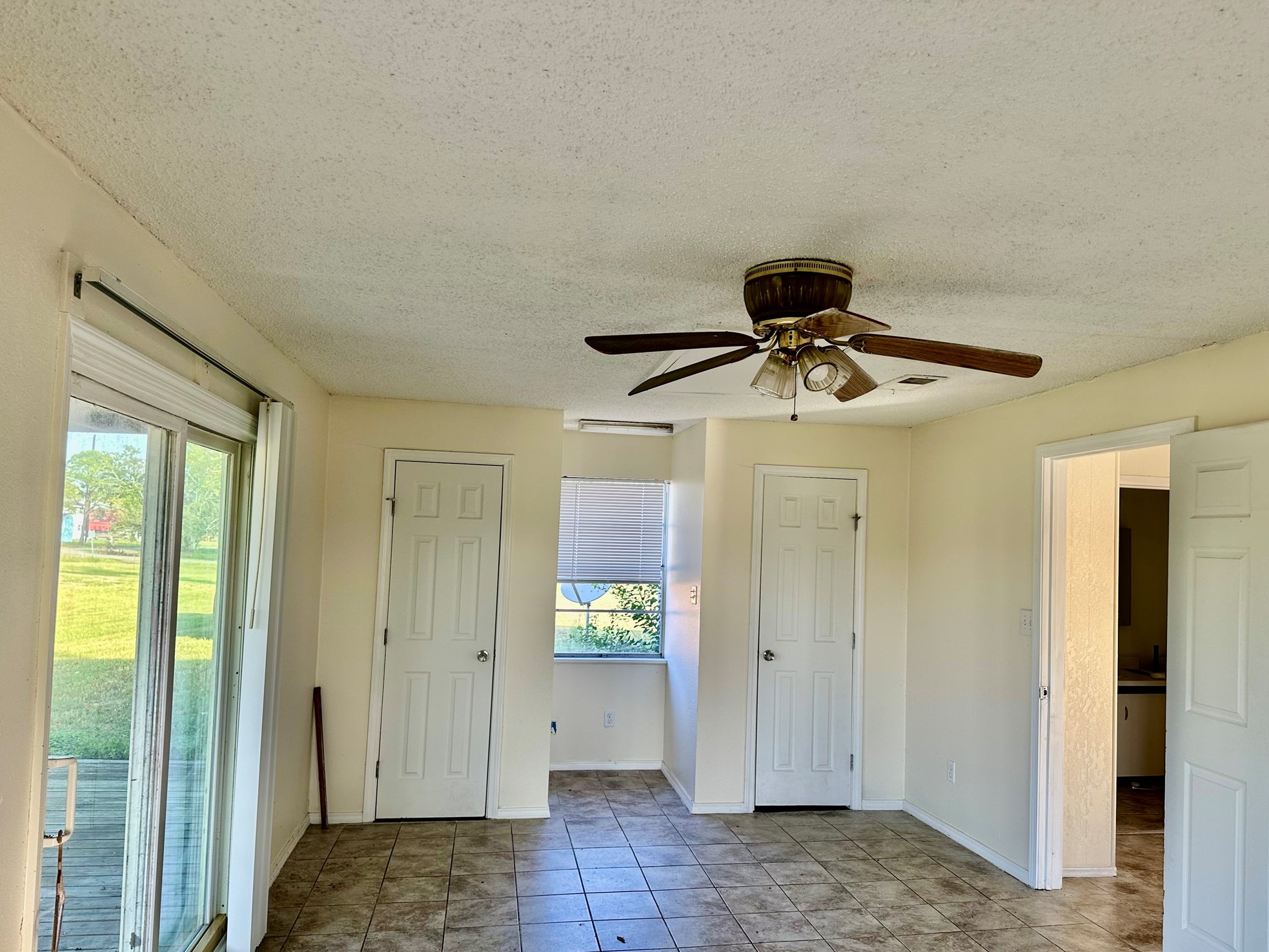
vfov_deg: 54.9
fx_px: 917
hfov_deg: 69.4
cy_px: 494
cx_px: 645
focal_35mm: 25
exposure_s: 1/121
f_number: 1.78
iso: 80
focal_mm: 6.86
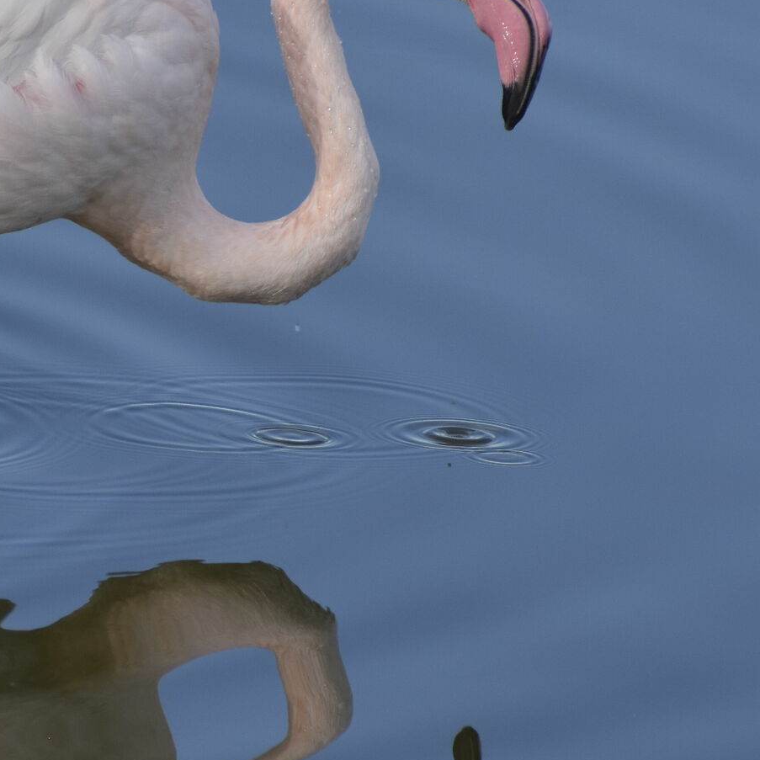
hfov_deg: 1.9
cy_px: 382
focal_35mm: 915
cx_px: 33
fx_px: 22728
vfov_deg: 1.9
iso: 320
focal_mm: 270
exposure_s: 1/400
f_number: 11
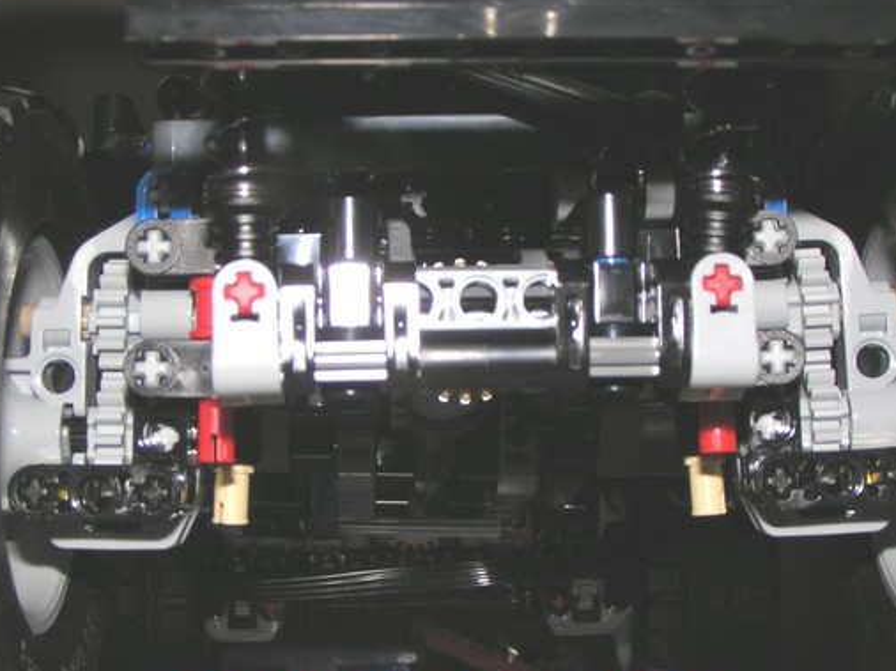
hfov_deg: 31.2
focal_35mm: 62
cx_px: 455
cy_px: 331
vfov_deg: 23.6
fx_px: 1604
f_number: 5.6
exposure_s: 1/50
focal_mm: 7.6
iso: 100
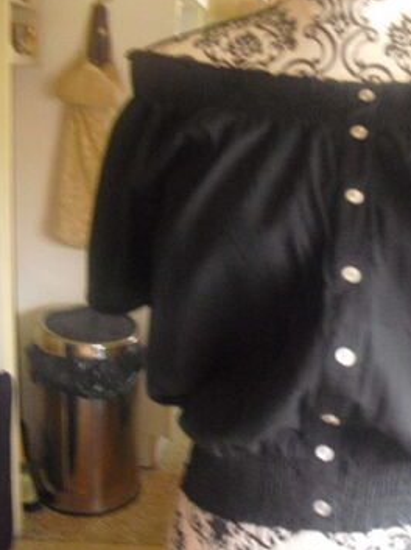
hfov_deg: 28.8
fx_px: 777
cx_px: 347
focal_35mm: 49
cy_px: 276
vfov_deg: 38.9
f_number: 3.1
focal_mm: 6.3
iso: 800
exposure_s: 1/8
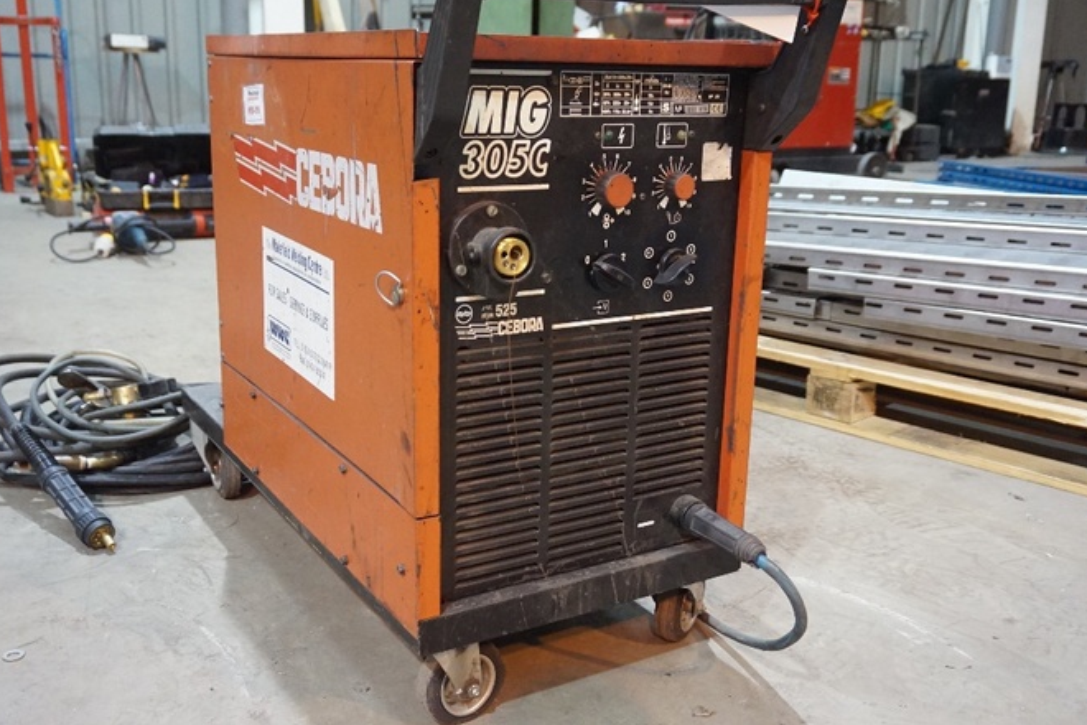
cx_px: 519
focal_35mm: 36
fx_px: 1087
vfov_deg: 36.8
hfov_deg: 53.1
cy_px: 333
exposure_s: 1/40
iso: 3200
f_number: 4
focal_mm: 22
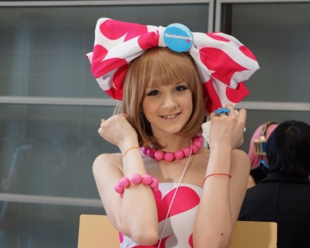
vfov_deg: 17.3
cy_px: 124
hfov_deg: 21.5
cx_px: 142
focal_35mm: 89
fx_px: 817
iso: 200
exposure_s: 1/80
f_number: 5
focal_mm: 52
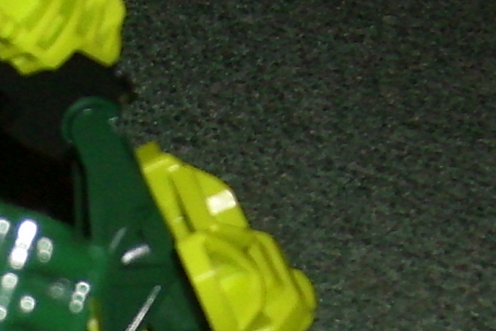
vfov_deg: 8.9
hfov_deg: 13.5
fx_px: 2052
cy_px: 518
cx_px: -33
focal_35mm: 149
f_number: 7.1
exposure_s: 1/30
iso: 50
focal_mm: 5.99
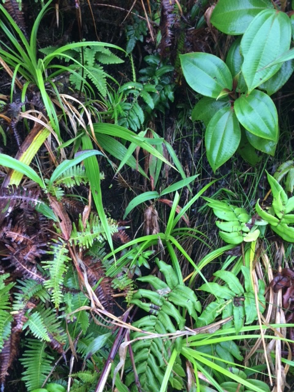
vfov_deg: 61.7
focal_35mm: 29
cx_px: 147
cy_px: 196
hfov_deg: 48.2
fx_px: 328
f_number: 2.2
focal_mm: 4.15
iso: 200
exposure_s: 1/33
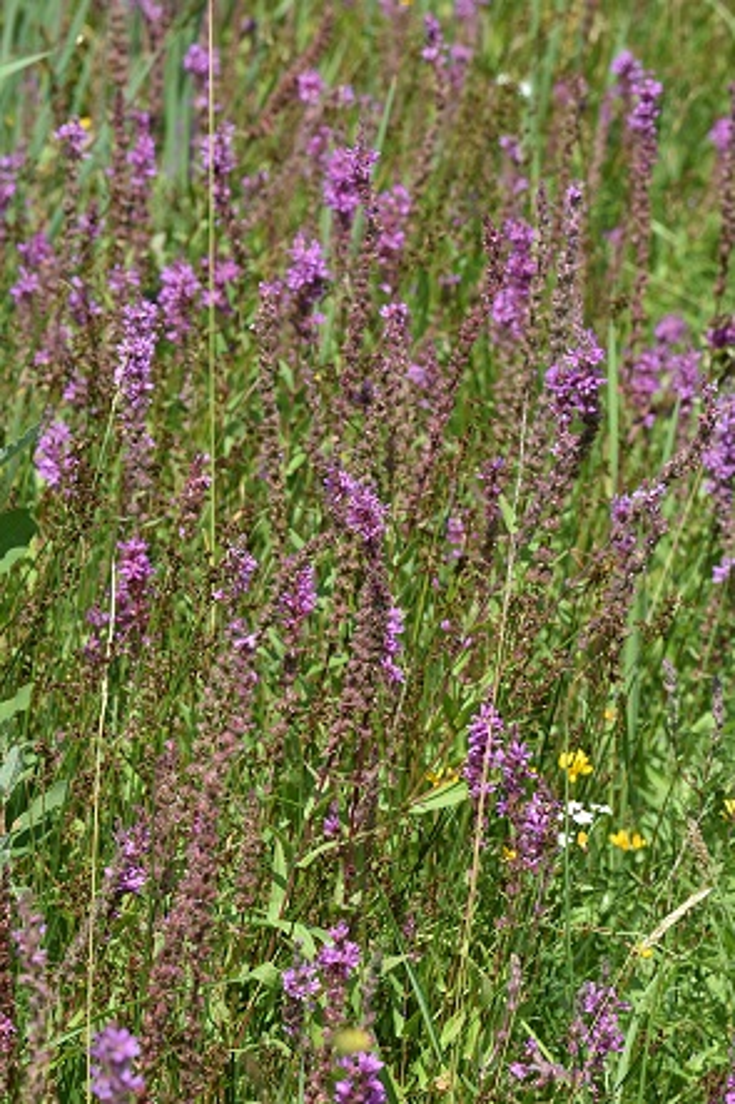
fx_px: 9194
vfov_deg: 6.9
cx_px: 368
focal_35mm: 300
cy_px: 552
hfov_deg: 4.6
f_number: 14
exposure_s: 1/320
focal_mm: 200
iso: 500
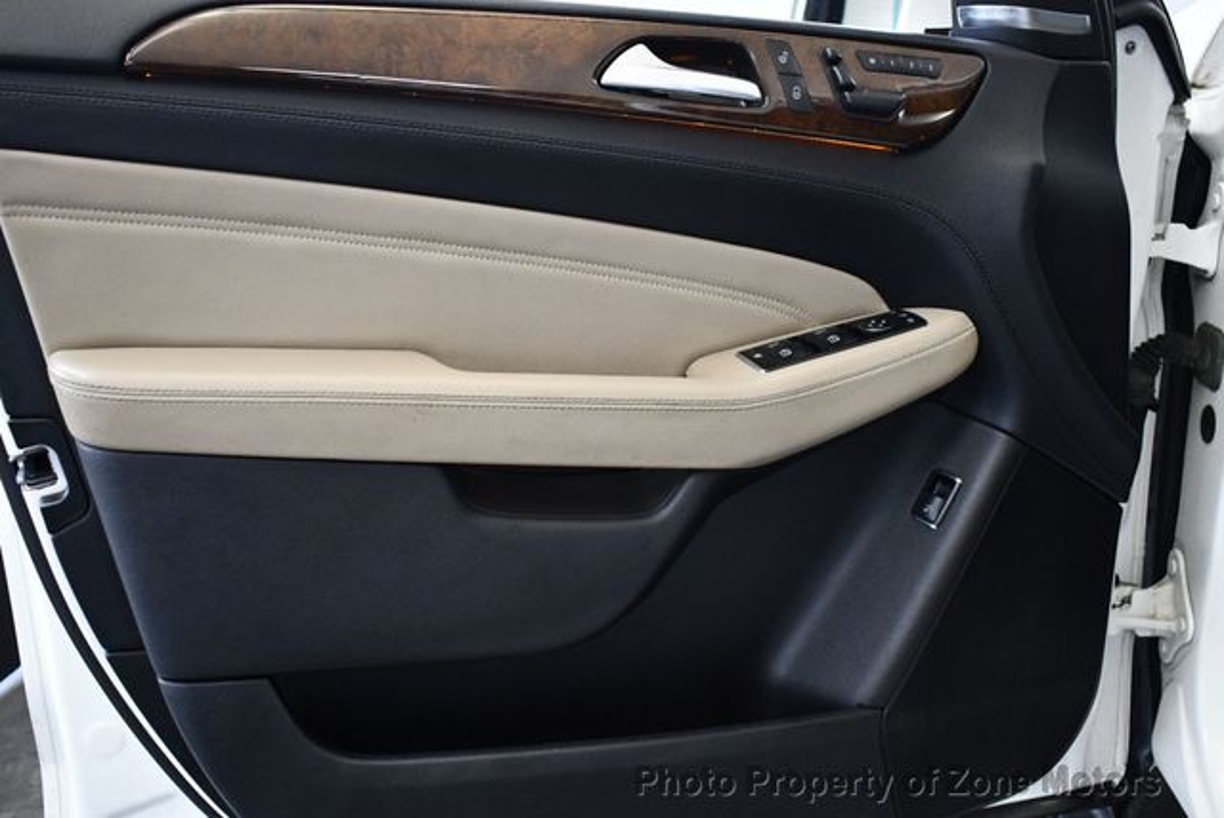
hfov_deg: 53.1
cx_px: 612
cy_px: 409
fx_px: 1225
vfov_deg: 36.9
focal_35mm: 36
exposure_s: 1/125
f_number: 3.5
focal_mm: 18
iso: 2200
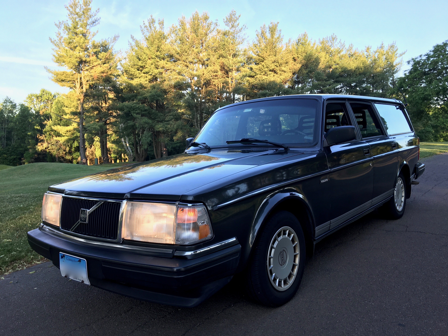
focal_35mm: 29
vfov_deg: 48.2
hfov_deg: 61.7
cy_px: 168
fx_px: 375
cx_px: 224
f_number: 2.2
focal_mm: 4.15
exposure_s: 1/120
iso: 25
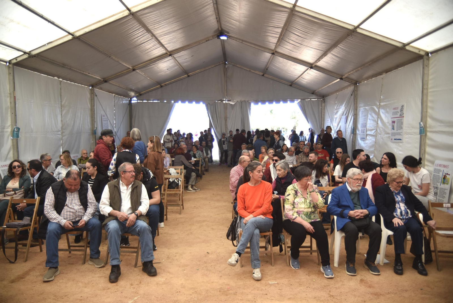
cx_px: 226
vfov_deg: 45.0
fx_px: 365
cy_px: 152
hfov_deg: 63.6
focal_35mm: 29
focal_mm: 29
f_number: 4
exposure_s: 1/160
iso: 100
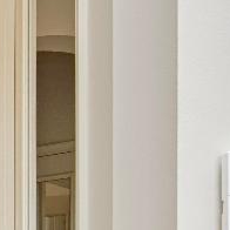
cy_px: 357
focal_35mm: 112
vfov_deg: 14.3
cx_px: -168
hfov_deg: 14.0
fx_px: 846
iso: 640
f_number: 5.6
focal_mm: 15
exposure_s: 1/125
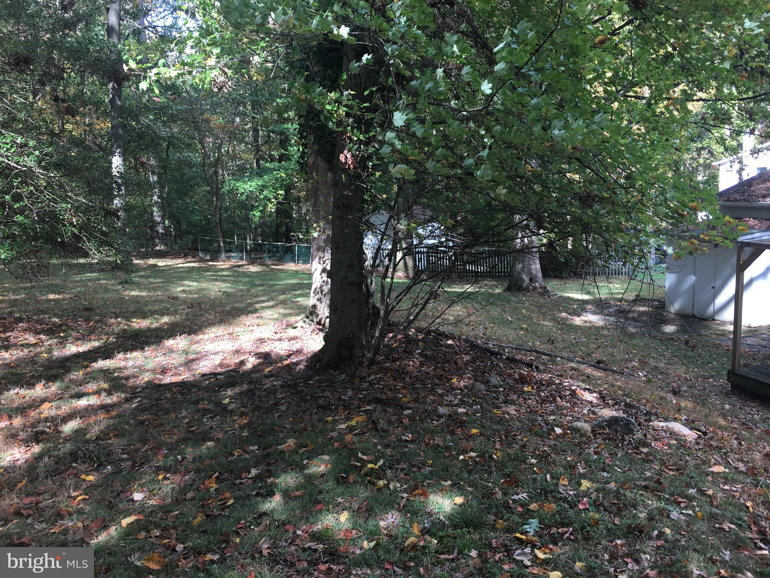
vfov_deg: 48.2
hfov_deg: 61.7
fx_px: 645
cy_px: 289
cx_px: 385
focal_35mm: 29
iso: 25
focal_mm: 4.15
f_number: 2.2
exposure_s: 1/141
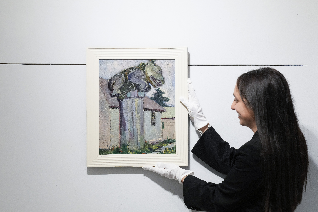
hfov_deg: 17.6
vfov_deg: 11.8
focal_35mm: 116
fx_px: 1025
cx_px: 159
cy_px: 106
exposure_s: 1/320
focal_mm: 116
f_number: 7.1
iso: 4000
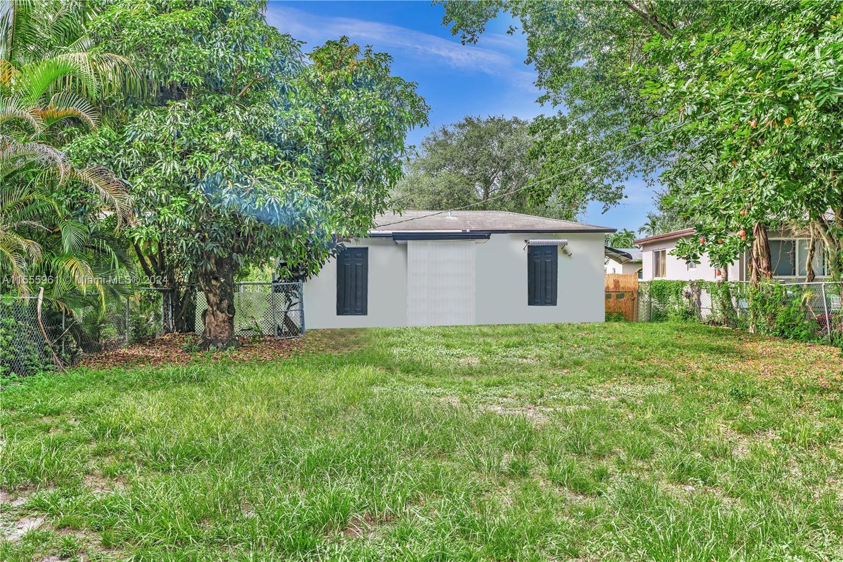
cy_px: 281
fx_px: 702
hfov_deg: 61.9
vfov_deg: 43.6
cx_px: 422
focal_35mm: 30
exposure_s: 1/160
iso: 200
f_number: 8
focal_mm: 30
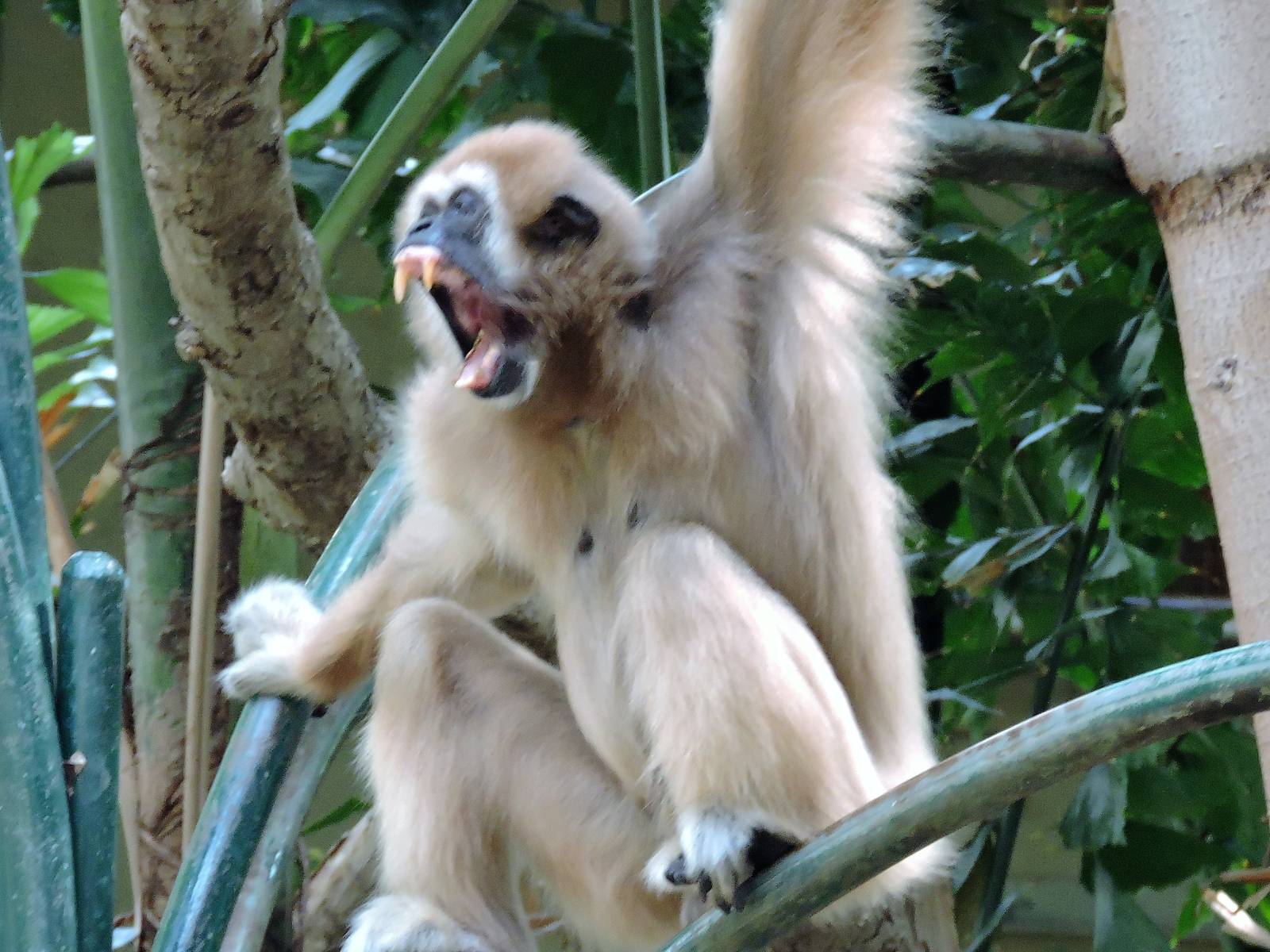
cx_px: 635
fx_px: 11924
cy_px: 476
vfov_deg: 4.6
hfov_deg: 6.1
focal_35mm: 325
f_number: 4.8
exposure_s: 1/40
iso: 800
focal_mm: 58
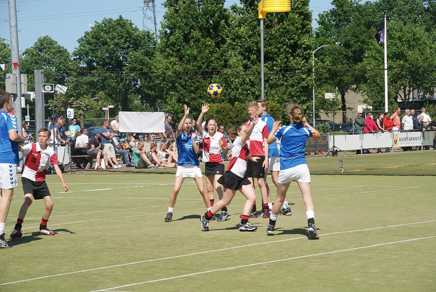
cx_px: 218
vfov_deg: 12.2
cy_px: 146
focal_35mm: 112
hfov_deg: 18.2
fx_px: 1364
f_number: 8
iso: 100
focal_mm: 75
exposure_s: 1/320
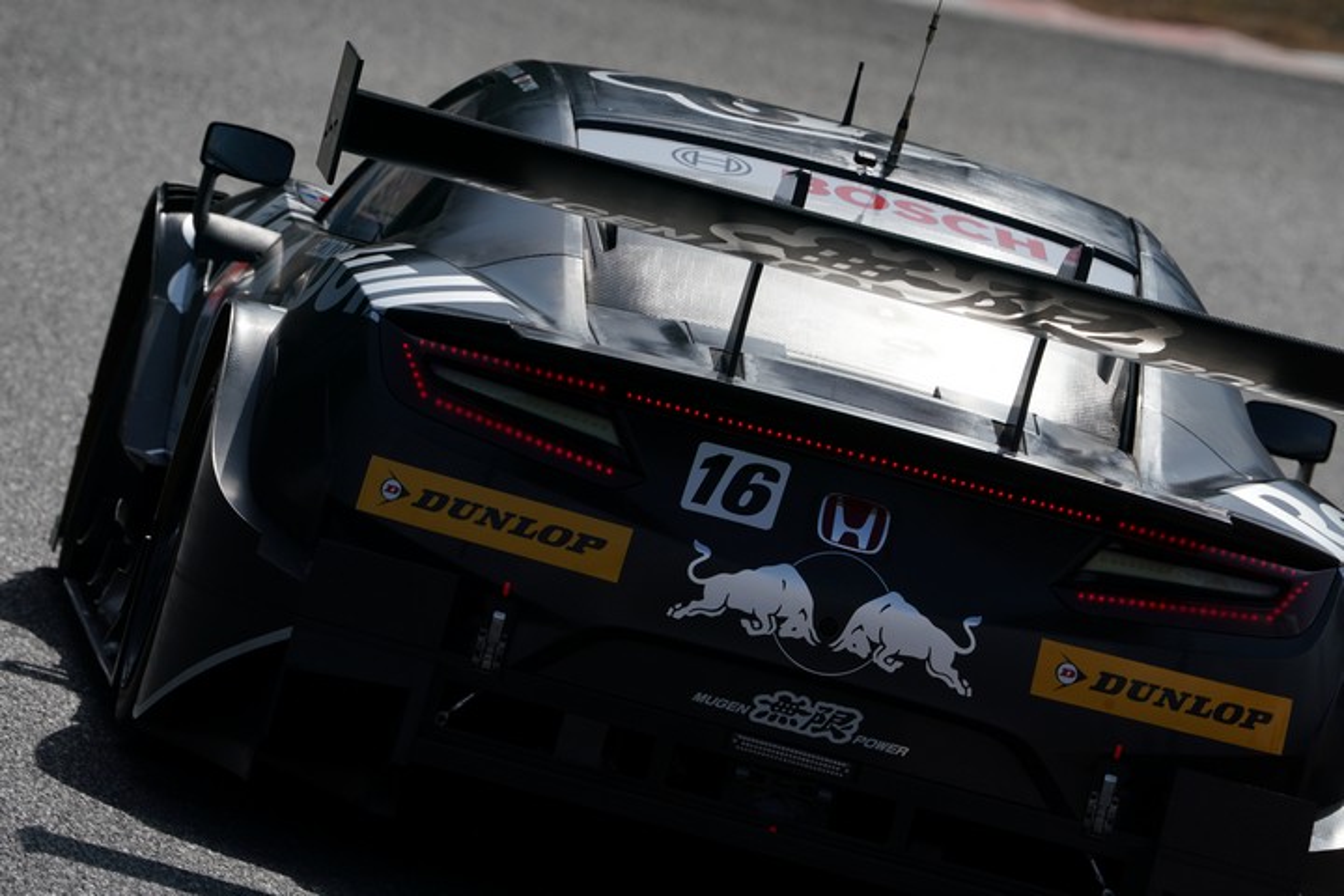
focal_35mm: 600
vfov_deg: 2.3
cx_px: 672
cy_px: 448
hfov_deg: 3.4
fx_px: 22398
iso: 200
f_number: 11
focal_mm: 600
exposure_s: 1/800
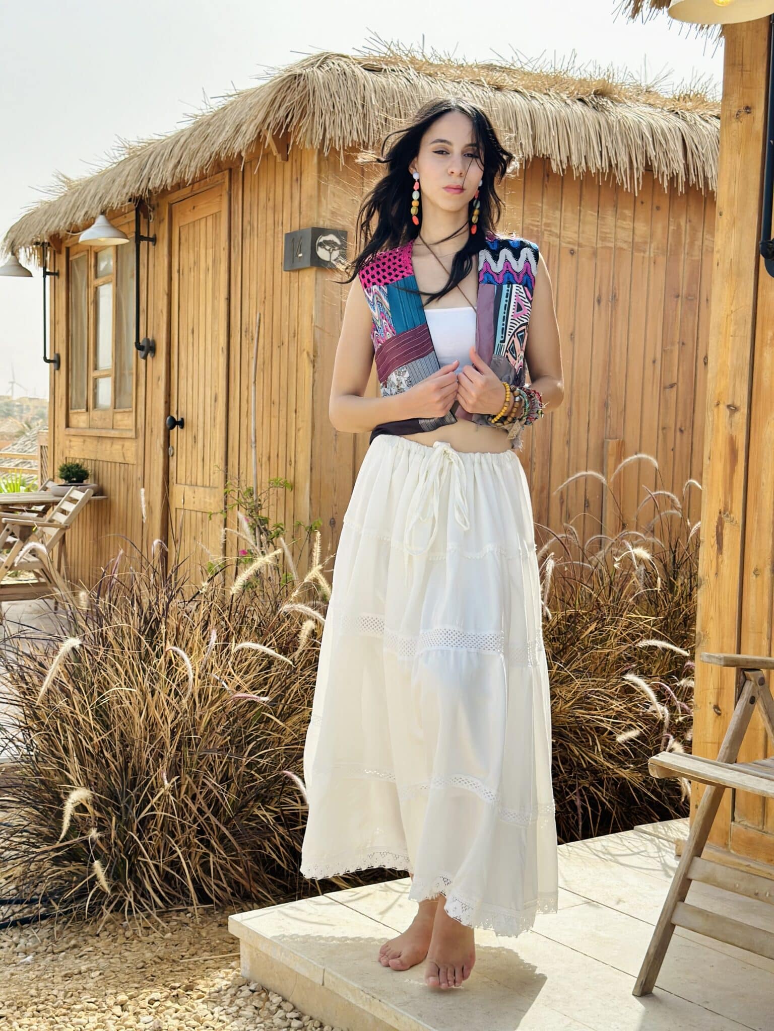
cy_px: 516
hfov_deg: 30.3
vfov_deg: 39.7
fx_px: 1431
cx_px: 387
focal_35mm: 48
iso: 100
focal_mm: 6.86
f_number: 1.78
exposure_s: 1/3367
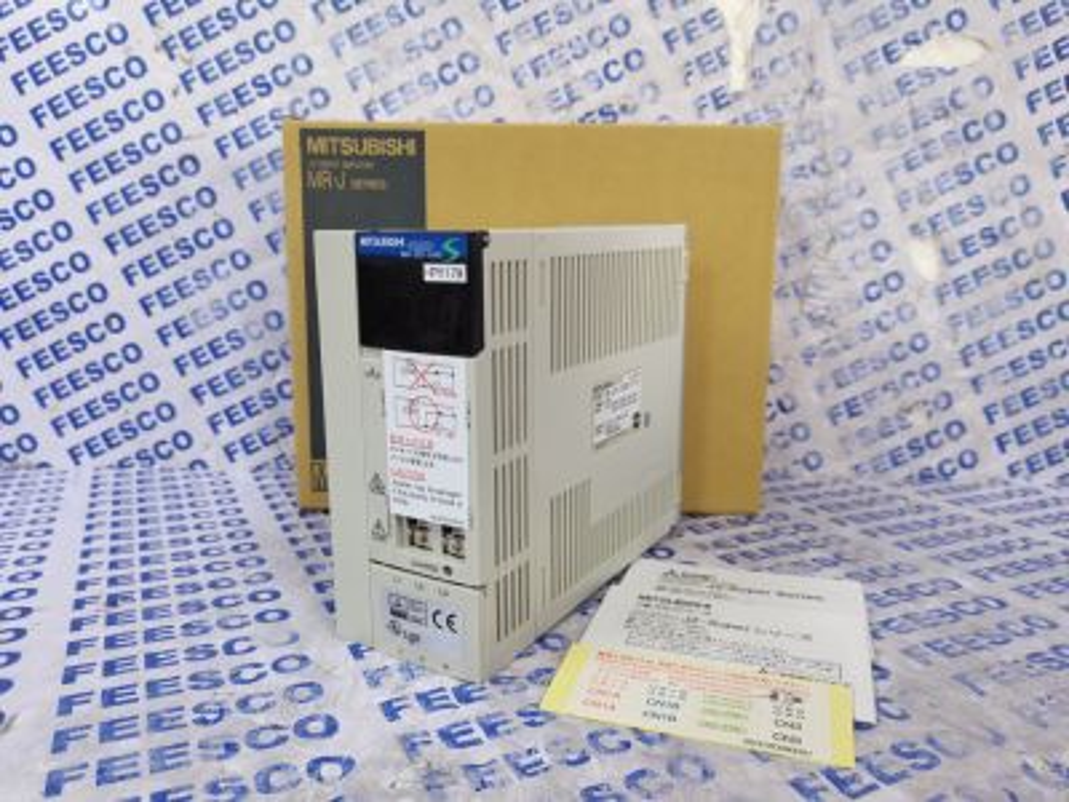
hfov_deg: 67.3
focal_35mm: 26
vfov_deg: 53.1
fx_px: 803
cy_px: 401
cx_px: 534
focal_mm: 5.58
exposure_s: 1/40
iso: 500
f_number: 1.8
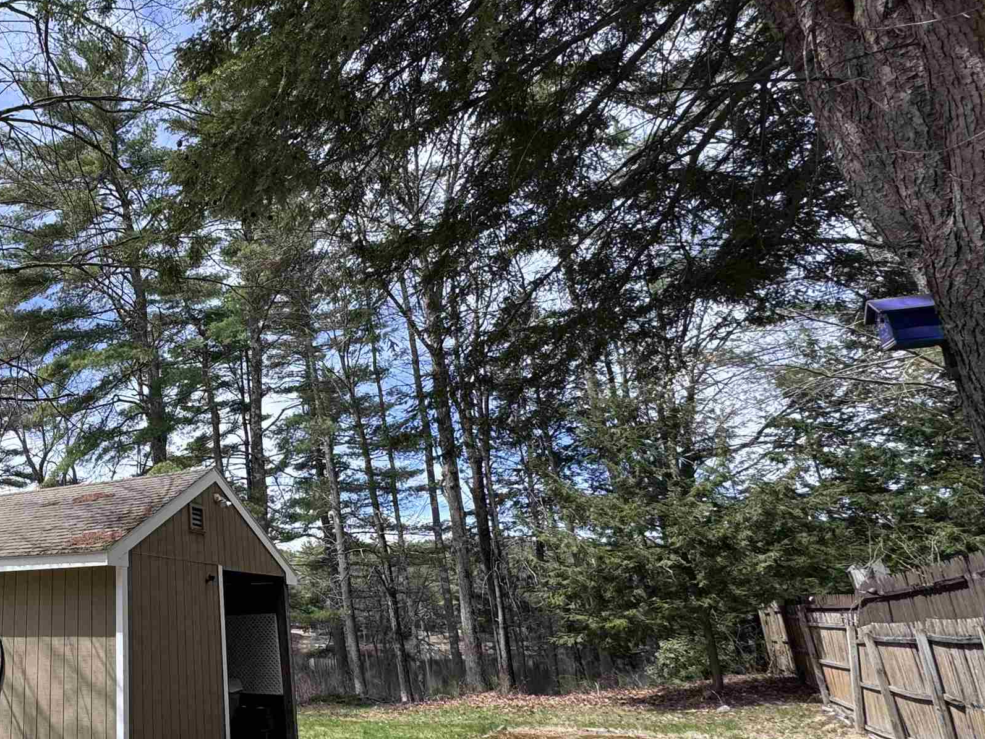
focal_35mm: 27
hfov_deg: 55.7
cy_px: 378
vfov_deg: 51.4
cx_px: 83
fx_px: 768
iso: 50
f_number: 2.2
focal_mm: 2.22
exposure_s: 1/956
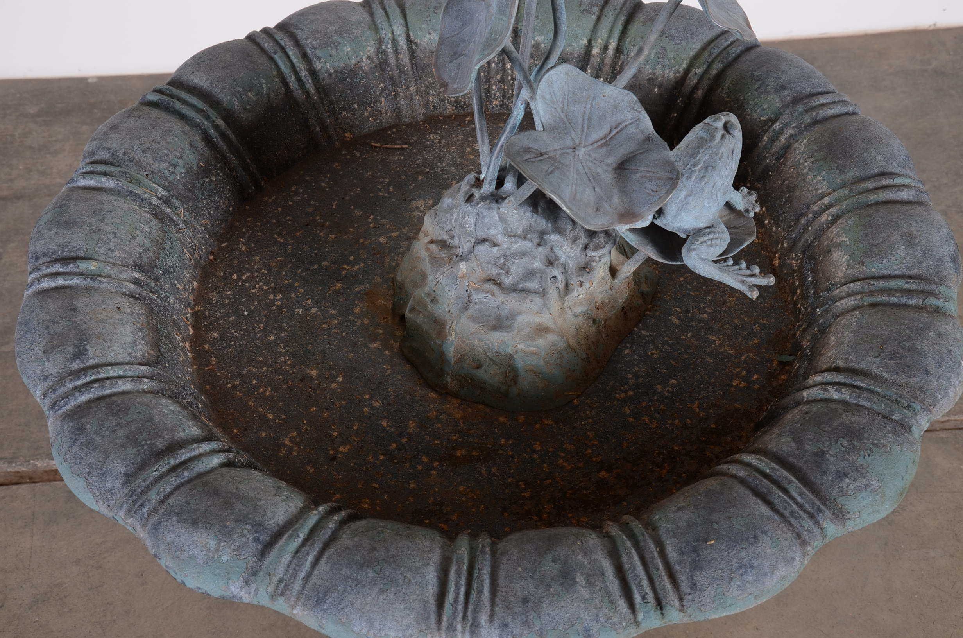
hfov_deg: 41.2
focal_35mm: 48
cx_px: 482
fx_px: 1281
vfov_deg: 28.0
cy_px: 319
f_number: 10
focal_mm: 32
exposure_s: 1/125
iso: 125
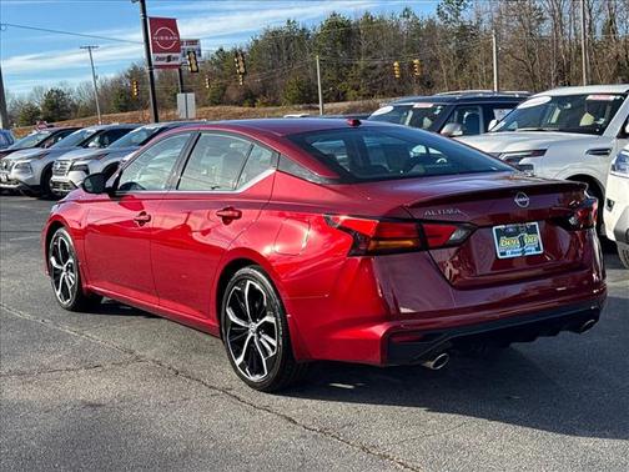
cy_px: 236
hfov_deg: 39.7
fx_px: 872
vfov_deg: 30.3
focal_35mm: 48
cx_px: 314
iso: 64
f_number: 1.78
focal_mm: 6.76
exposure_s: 1/1818
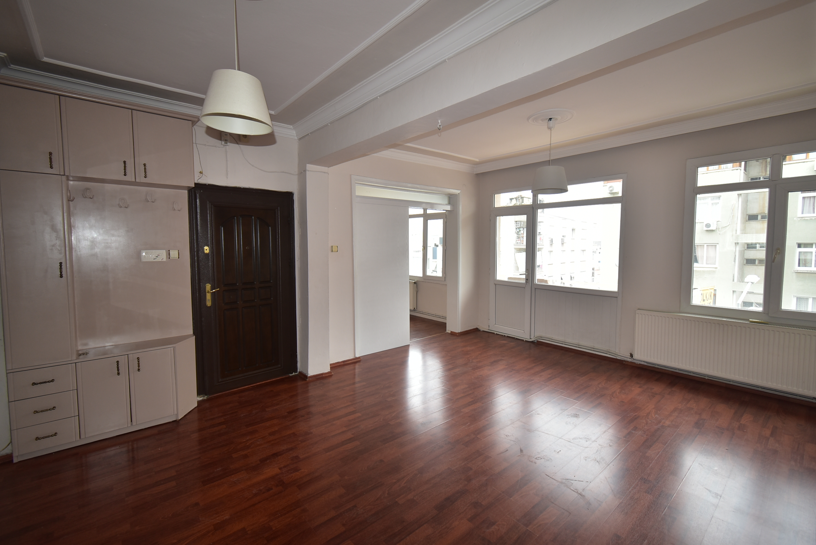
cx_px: 408
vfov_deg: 77.4
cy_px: 272
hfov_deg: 100.3
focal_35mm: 15
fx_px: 340
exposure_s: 1/60
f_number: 4.5
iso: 160
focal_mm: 10
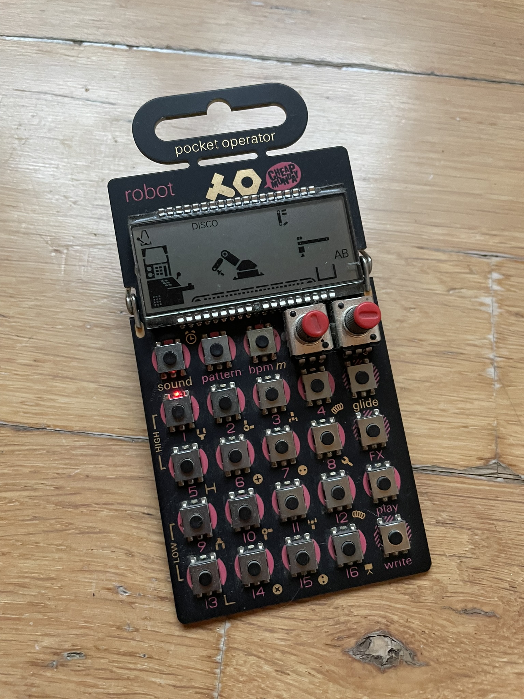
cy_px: 350
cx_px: 262
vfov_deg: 67.3
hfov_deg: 53.1
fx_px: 525
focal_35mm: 26
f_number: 1.6
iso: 640
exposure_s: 1/38
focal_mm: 4.2
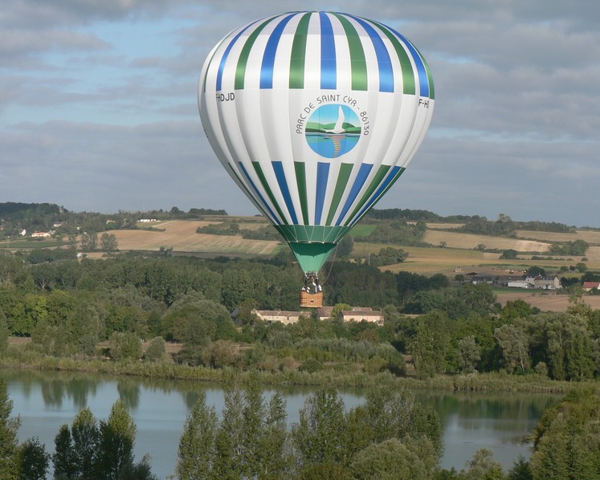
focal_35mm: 138
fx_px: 2451
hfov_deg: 14.0
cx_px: 296
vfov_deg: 11.2
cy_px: 240
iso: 80
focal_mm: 22.1
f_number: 5.6
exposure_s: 1/400
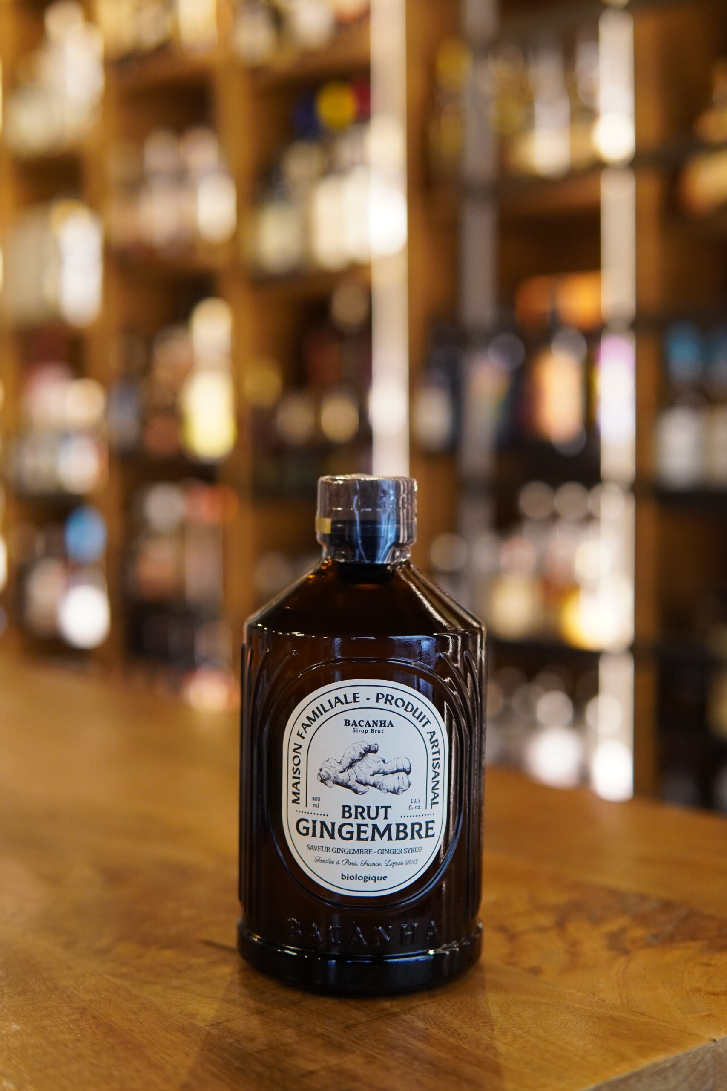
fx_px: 1363
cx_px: 364
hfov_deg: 29.9
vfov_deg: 43.6
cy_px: 546
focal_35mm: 45
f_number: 2.2
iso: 1600
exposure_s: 1/160
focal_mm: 30
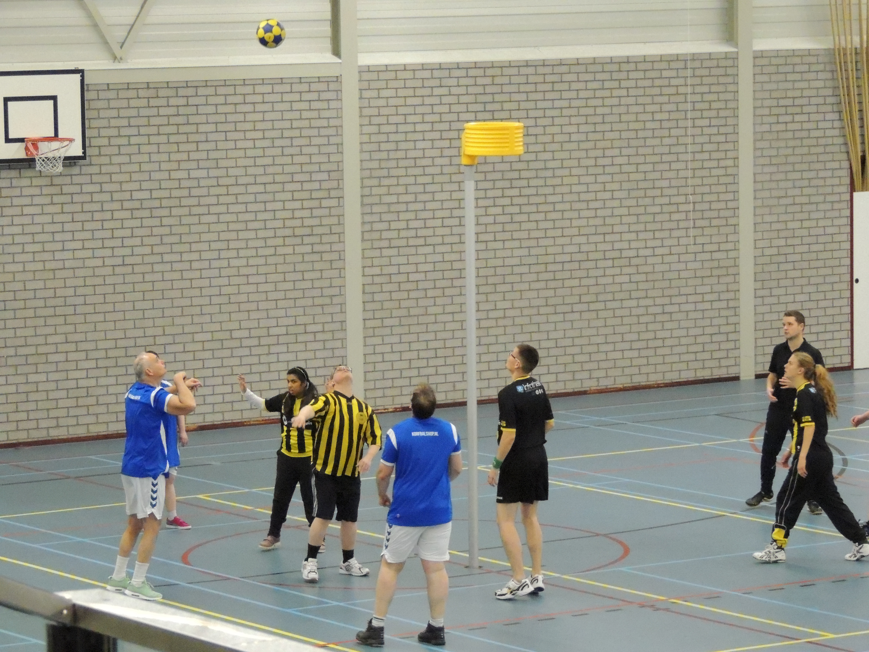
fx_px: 3891
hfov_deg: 12.7
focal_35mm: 155
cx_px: 434
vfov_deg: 9.6
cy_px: 326
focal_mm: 27.6
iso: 3200
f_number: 4.4
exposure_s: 1/160
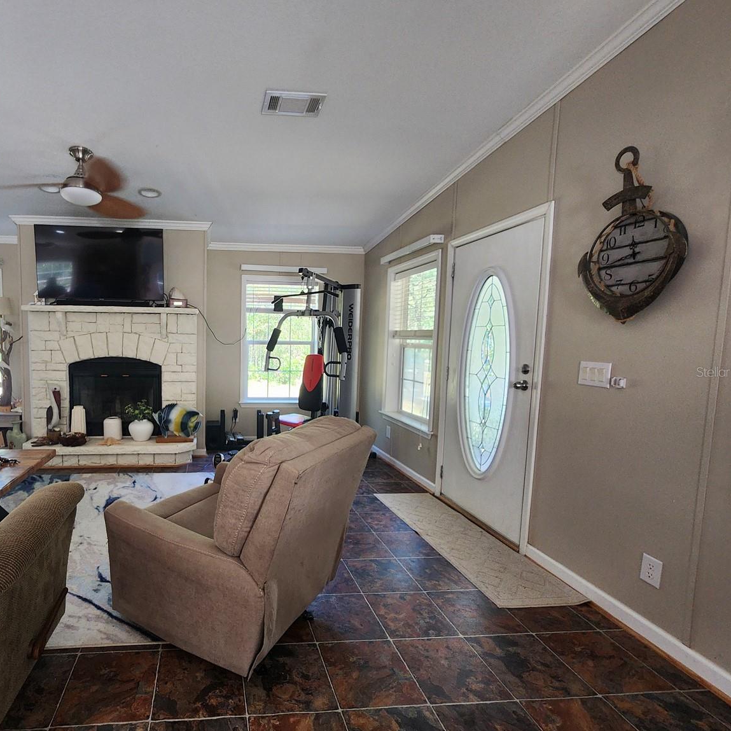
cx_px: 247
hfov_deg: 84.6
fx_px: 382
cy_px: 372
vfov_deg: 87.4
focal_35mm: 16
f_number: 2.2
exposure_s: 1/60
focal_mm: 2.2
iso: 200
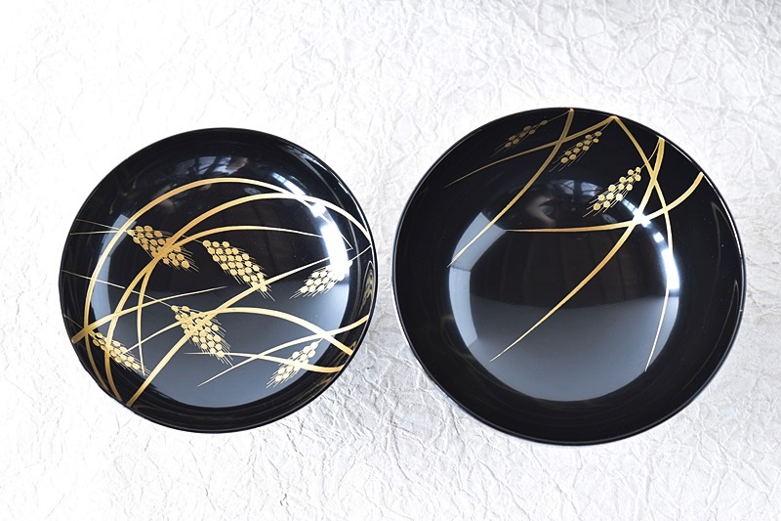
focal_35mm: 78
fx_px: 1692
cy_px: 260
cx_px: 390
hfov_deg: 26.0
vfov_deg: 17.5
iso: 400
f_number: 5.6
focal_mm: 52
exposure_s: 1/3
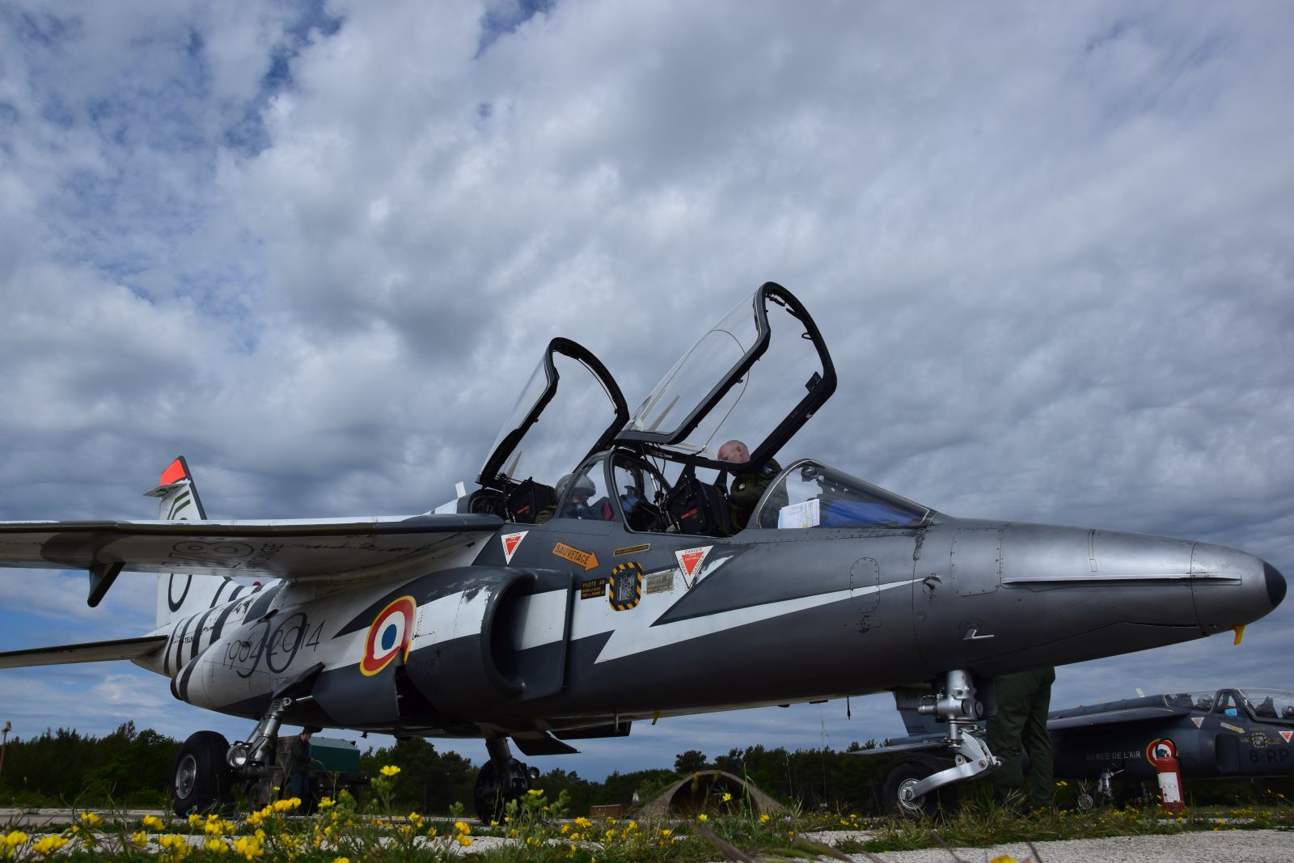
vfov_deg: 47.9
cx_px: 647
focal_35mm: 27
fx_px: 971
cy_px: 432
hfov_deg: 67.4
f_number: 11
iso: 200
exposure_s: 1/640
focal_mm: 18
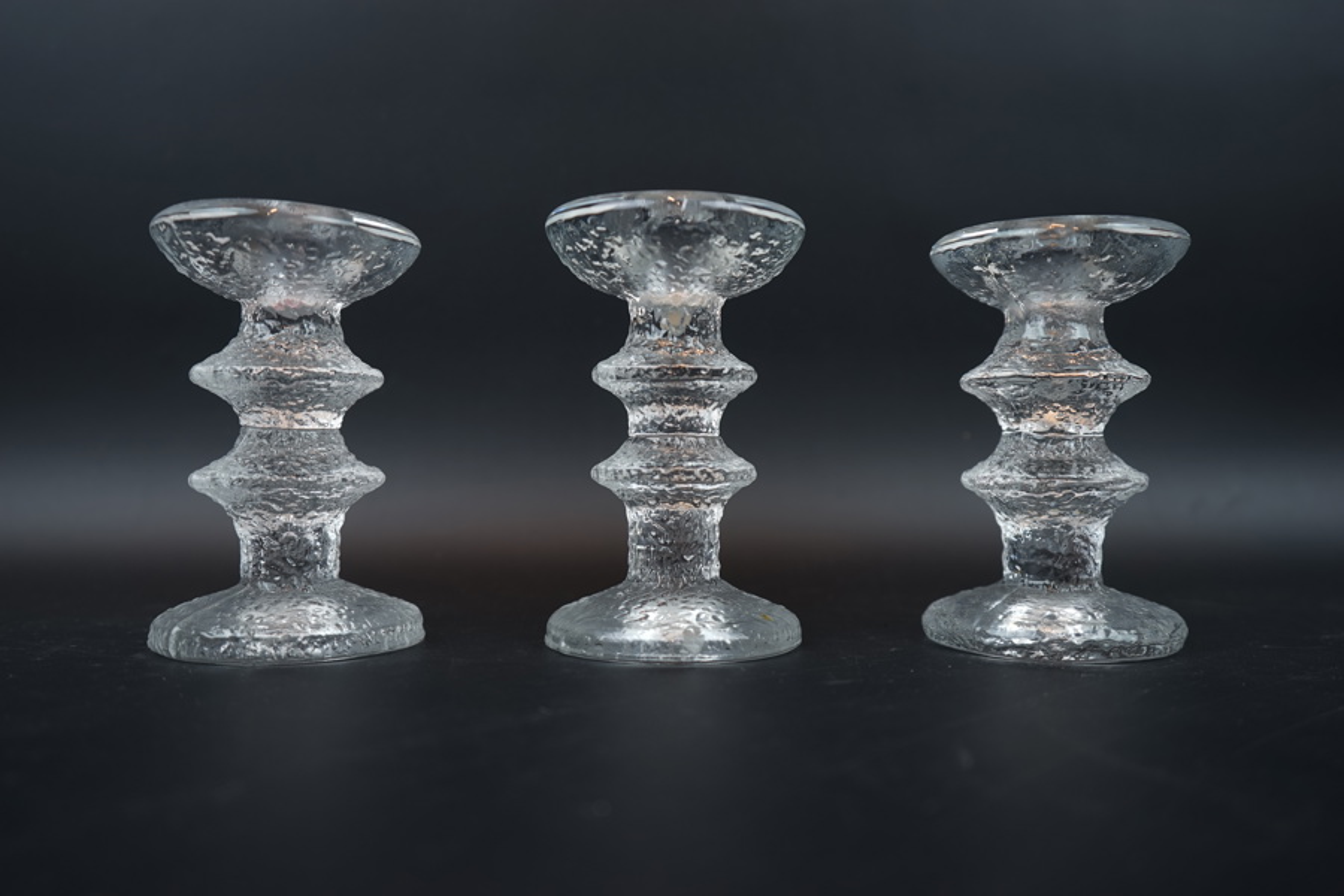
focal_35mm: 32
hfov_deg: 58.7
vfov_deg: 41.1
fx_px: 1195
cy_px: 448
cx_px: 672
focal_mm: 32
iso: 50
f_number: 4
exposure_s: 1/40
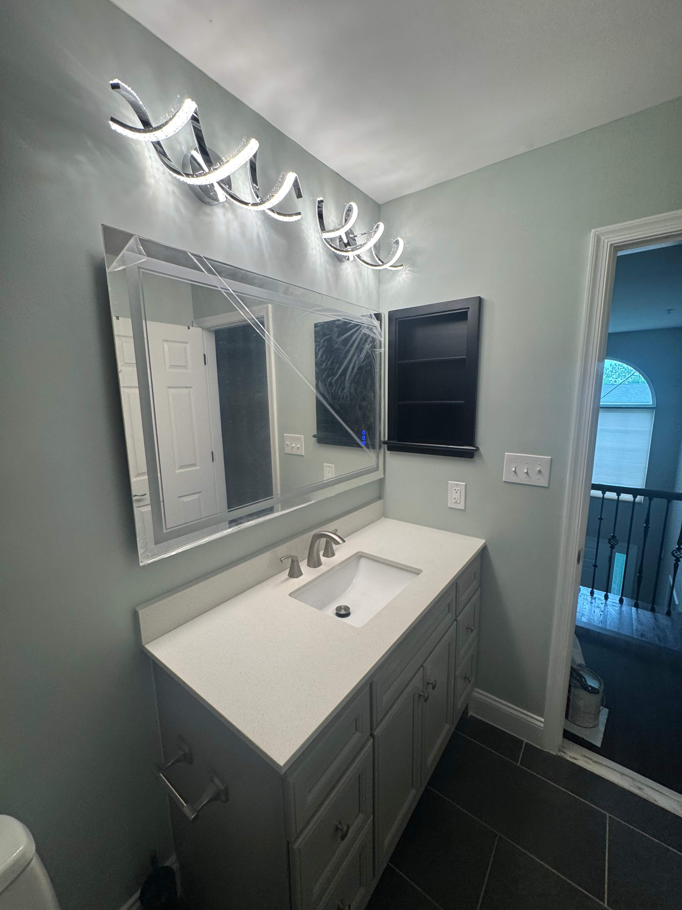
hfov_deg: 85.7
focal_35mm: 14
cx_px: 341
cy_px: 455
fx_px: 368
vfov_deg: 102.1
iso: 160
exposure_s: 1/120
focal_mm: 2.22
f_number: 2.2
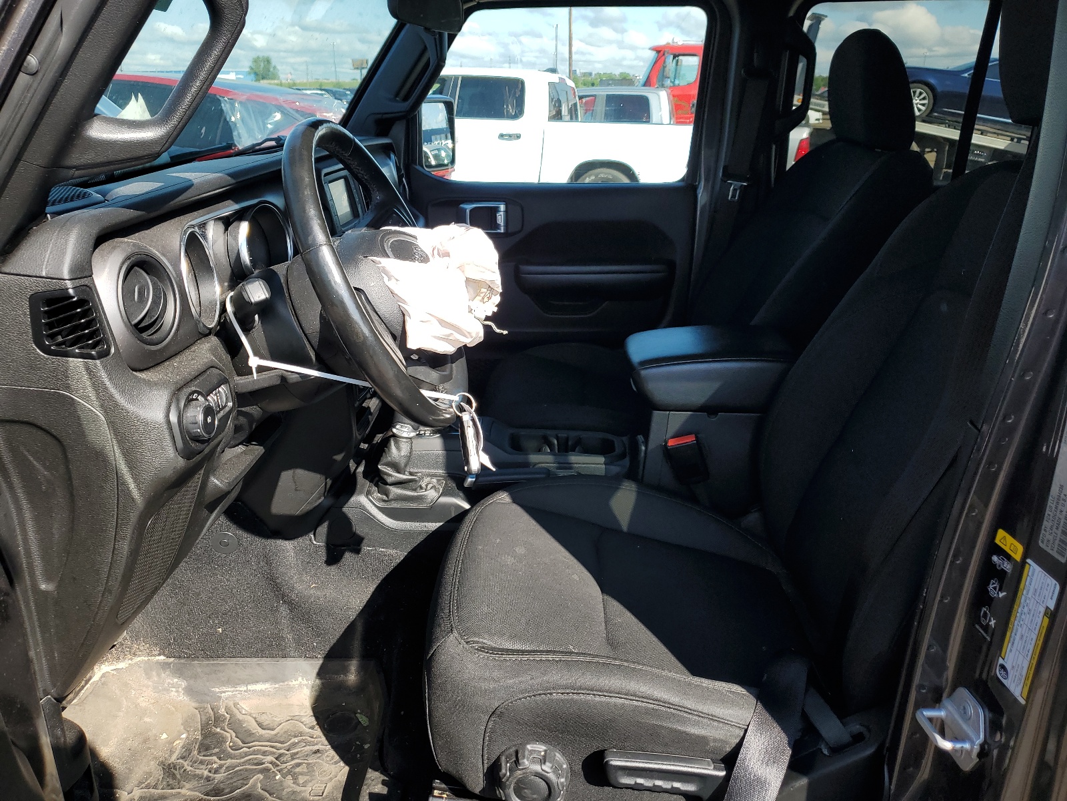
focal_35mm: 26
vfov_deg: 53.1
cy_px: 400
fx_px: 801
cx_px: 534
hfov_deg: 67.3
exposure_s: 1/1111
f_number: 1.5
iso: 50
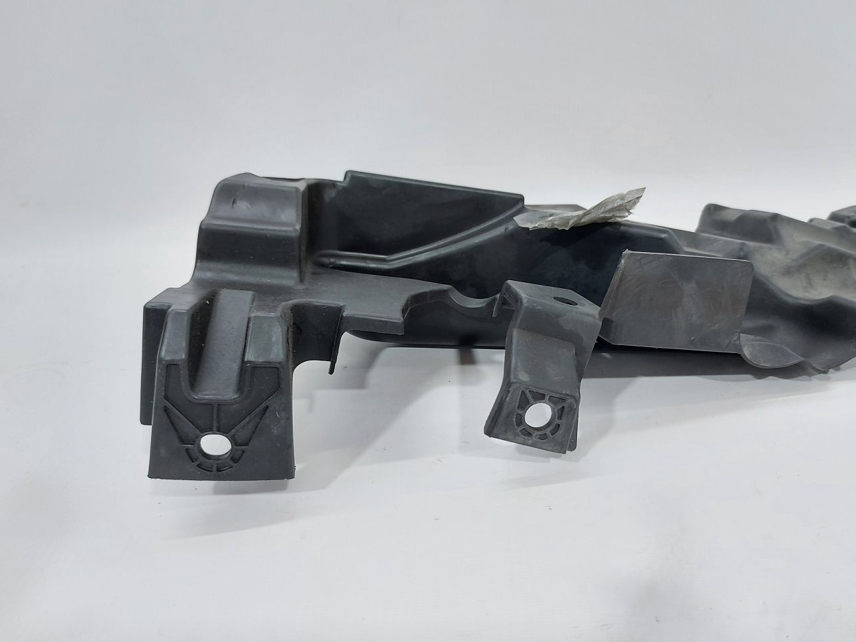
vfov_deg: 53.0
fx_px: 643
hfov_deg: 67.2
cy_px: 336
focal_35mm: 26
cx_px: 462
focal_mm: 5.23
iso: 80
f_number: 1.8
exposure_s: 1/50
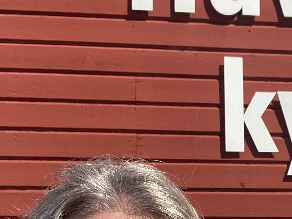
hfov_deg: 25.0
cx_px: 325
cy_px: 267
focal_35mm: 72
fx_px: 607
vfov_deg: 19.2
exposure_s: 1/1080
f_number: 2.2
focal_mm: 2.71
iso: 25
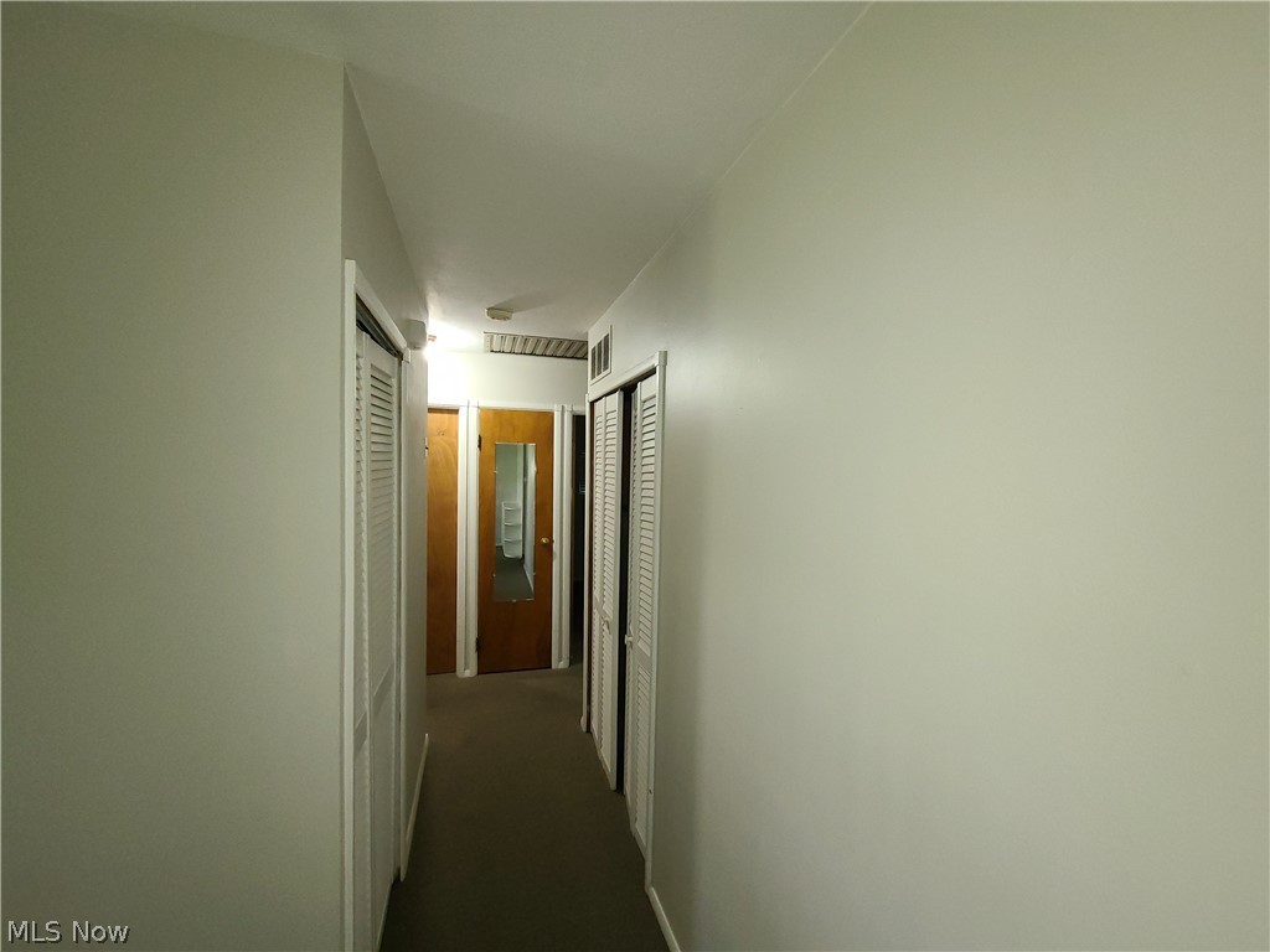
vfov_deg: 89.9
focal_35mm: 13
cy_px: 476
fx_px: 477
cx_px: 635
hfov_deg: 106.2
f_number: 2.2
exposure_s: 1/59
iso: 250
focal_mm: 2.2
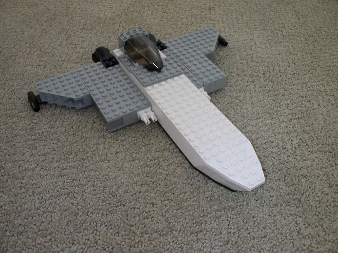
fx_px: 361
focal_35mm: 37
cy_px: 126
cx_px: 169
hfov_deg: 50.1
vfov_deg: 38.7
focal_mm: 5.6
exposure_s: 1/28.3
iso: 195
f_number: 4.5
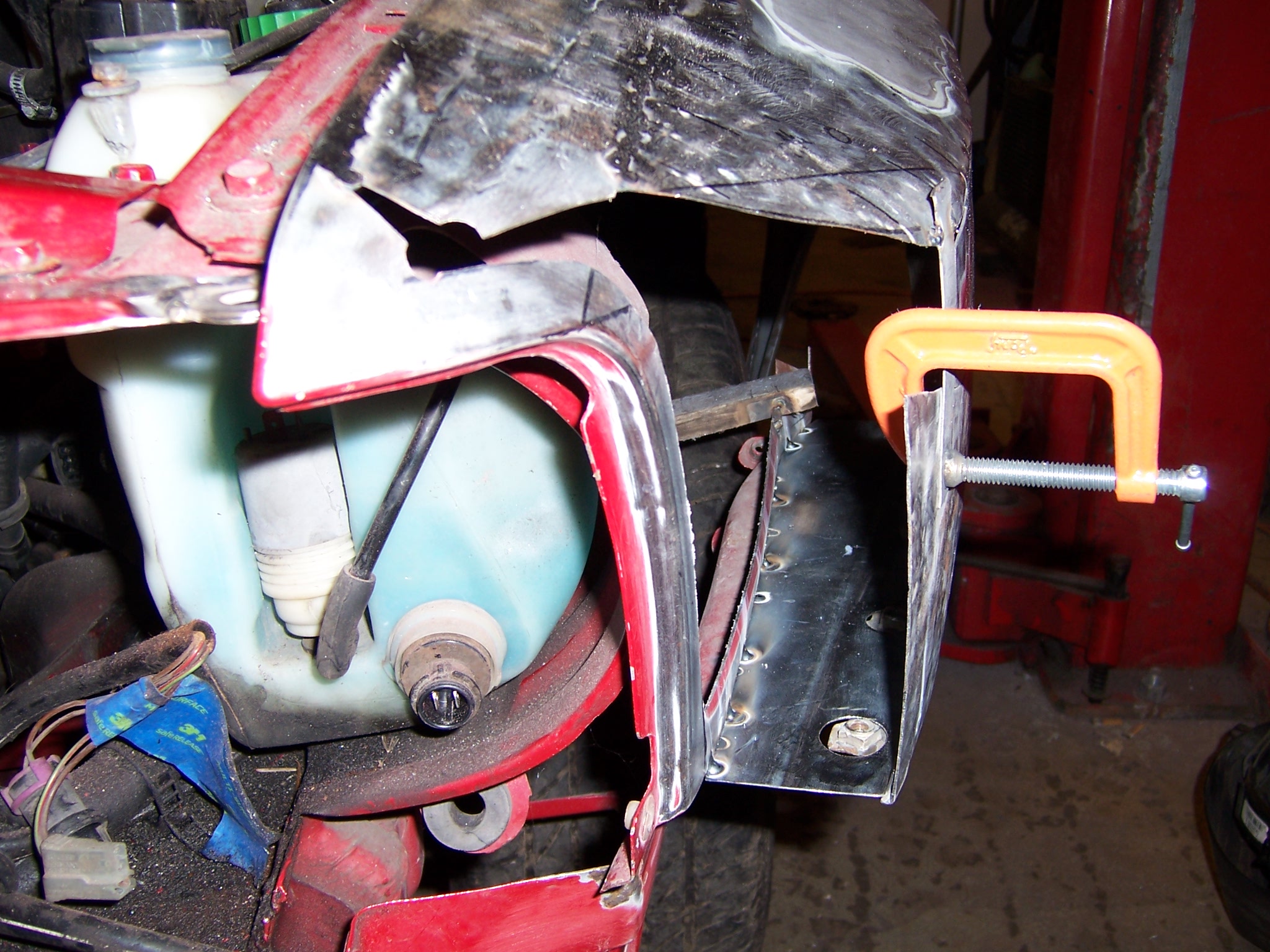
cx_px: 635
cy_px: 476
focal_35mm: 33
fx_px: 1211
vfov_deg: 42.9
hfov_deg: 55.4
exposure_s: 1/60
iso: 80
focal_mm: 5.5
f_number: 2.8
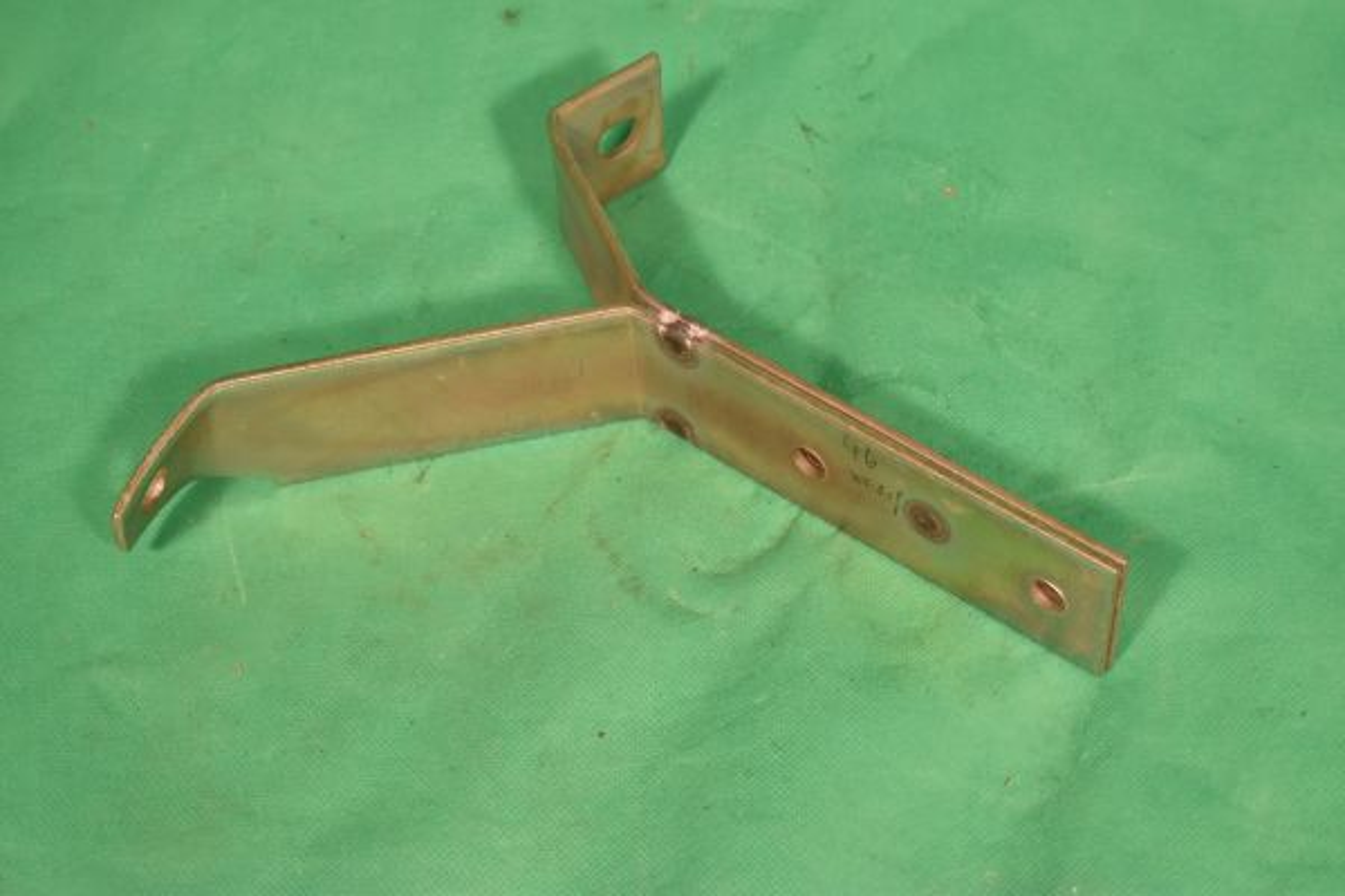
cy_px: 448
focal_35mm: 60
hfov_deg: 33.4
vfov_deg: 22.6
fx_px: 2241
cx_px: 672
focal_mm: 40
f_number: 16
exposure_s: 1/60
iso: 1100
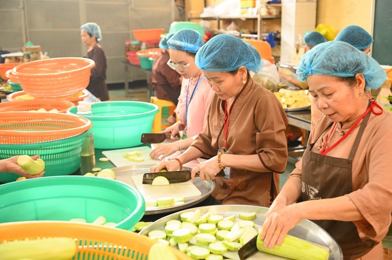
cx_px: 196
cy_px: 130
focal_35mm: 44
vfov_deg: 30.5
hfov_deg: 44.5
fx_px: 479
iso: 5000
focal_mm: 44
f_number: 4
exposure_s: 1/125
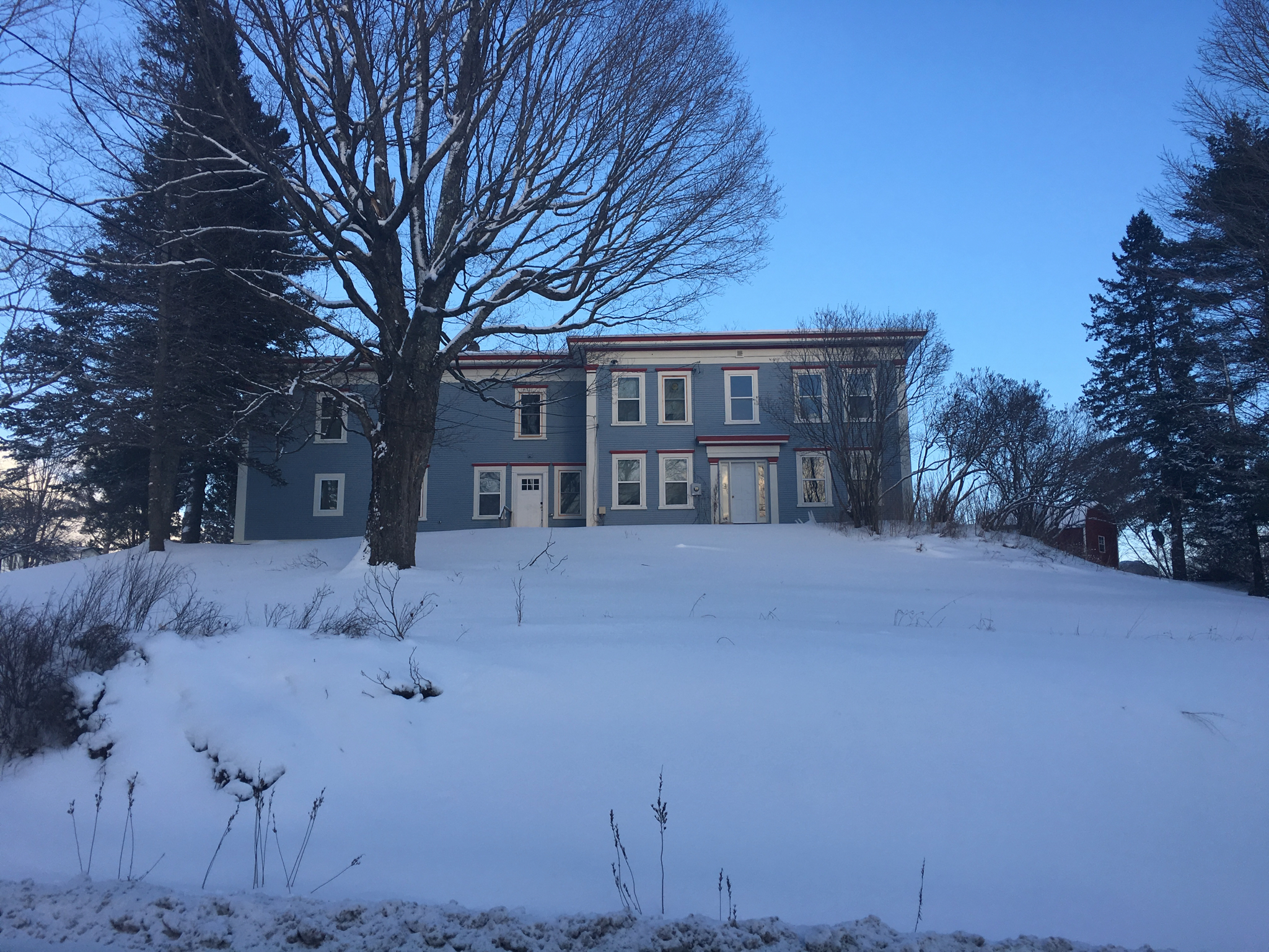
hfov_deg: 61.7
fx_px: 1063
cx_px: 634
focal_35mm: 29
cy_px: 476
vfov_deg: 48.2
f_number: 2.2
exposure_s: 1/437
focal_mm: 4.15
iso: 25
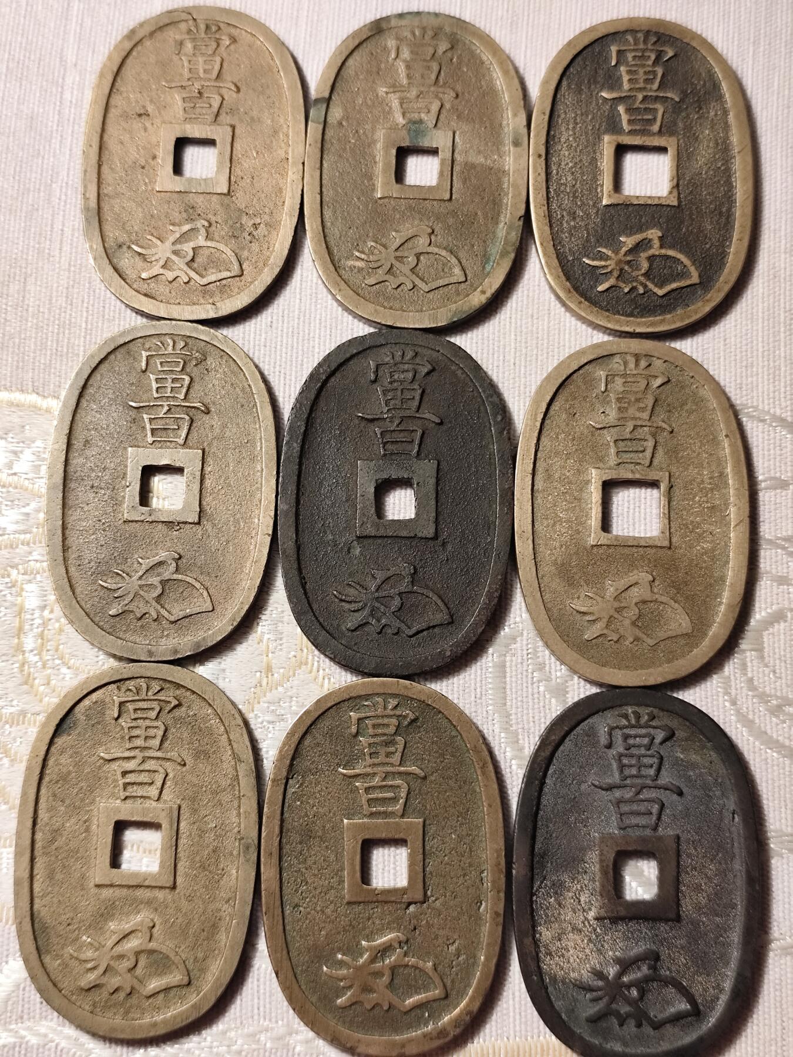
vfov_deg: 41.2
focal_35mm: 46
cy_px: 528
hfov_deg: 31.5
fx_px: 1405
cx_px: 396
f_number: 1.65
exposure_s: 1/25
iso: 500
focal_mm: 6.19
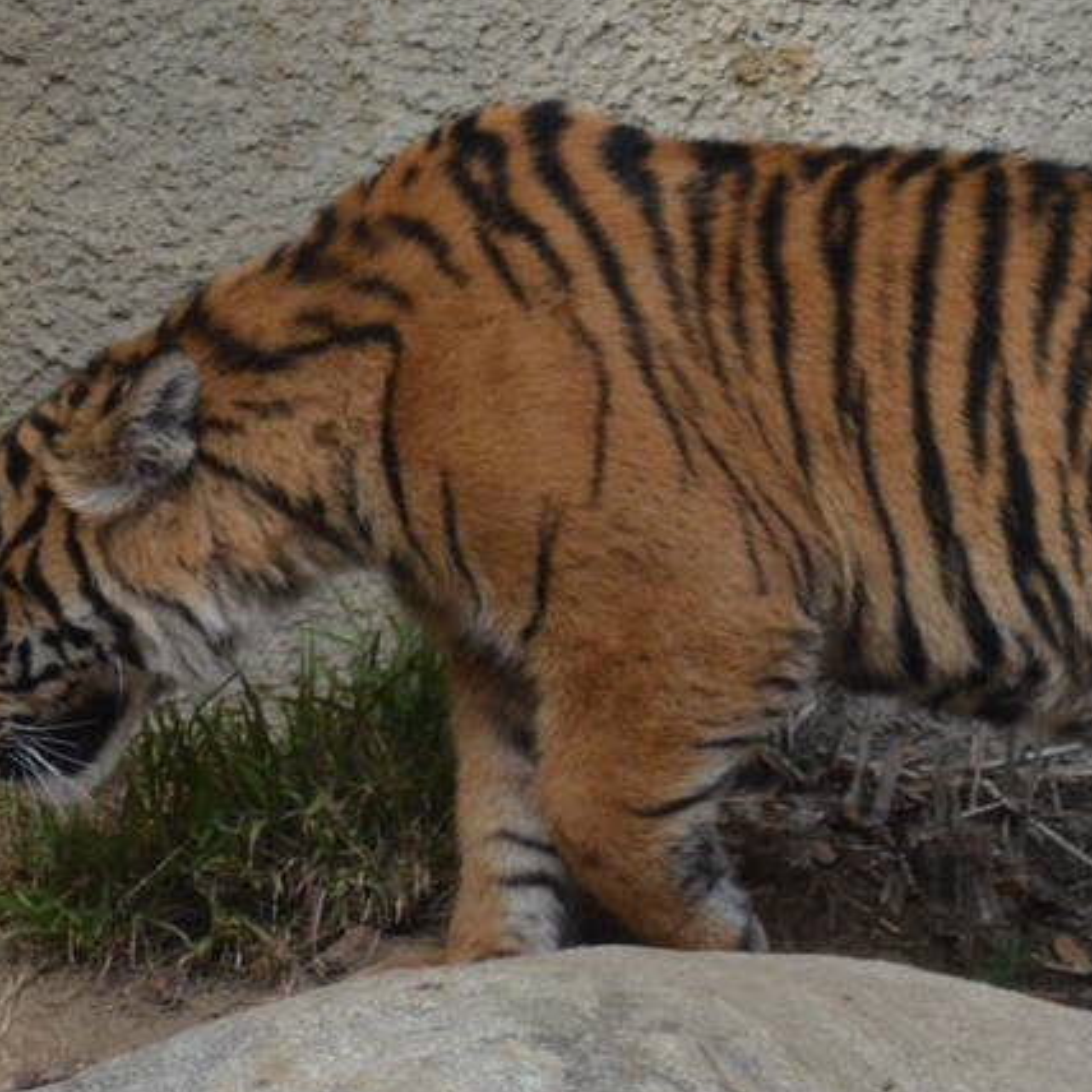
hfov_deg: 1.5
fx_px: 40723
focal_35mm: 1141
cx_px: 1296
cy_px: 617
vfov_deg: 1.5
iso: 800
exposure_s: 1/800
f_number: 5
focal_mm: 240
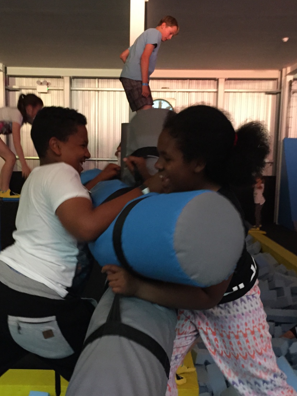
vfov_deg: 44.7
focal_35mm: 42
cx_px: 135
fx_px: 480
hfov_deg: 34.3
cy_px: 225
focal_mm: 4.15
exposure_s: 1/24
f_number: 2.2
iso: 250
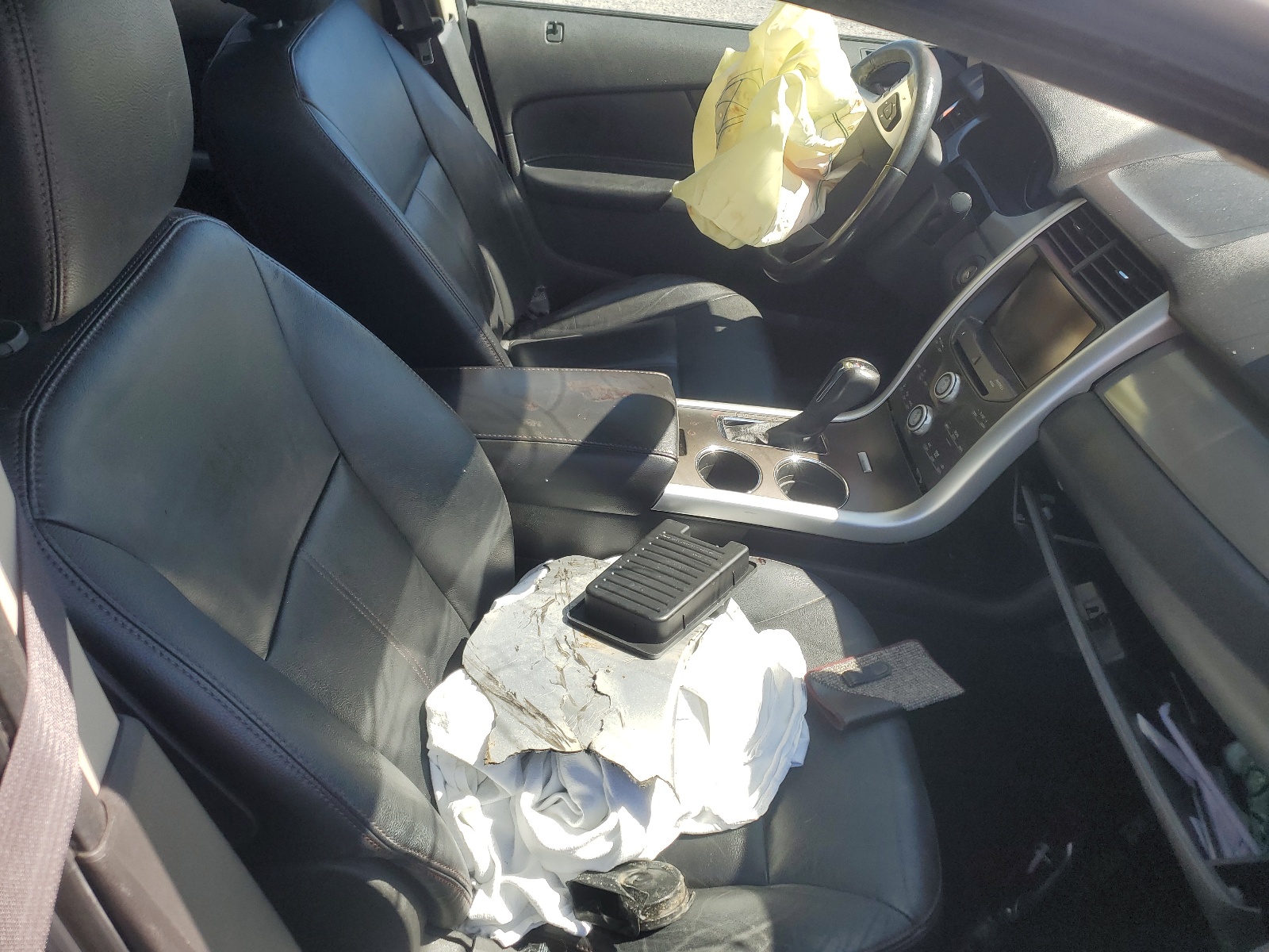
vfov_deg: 53.1
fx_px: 953
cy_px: 476
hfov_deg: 67.3
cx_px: 634
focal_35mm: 26
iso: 50
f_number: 1.5
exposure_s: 1/833
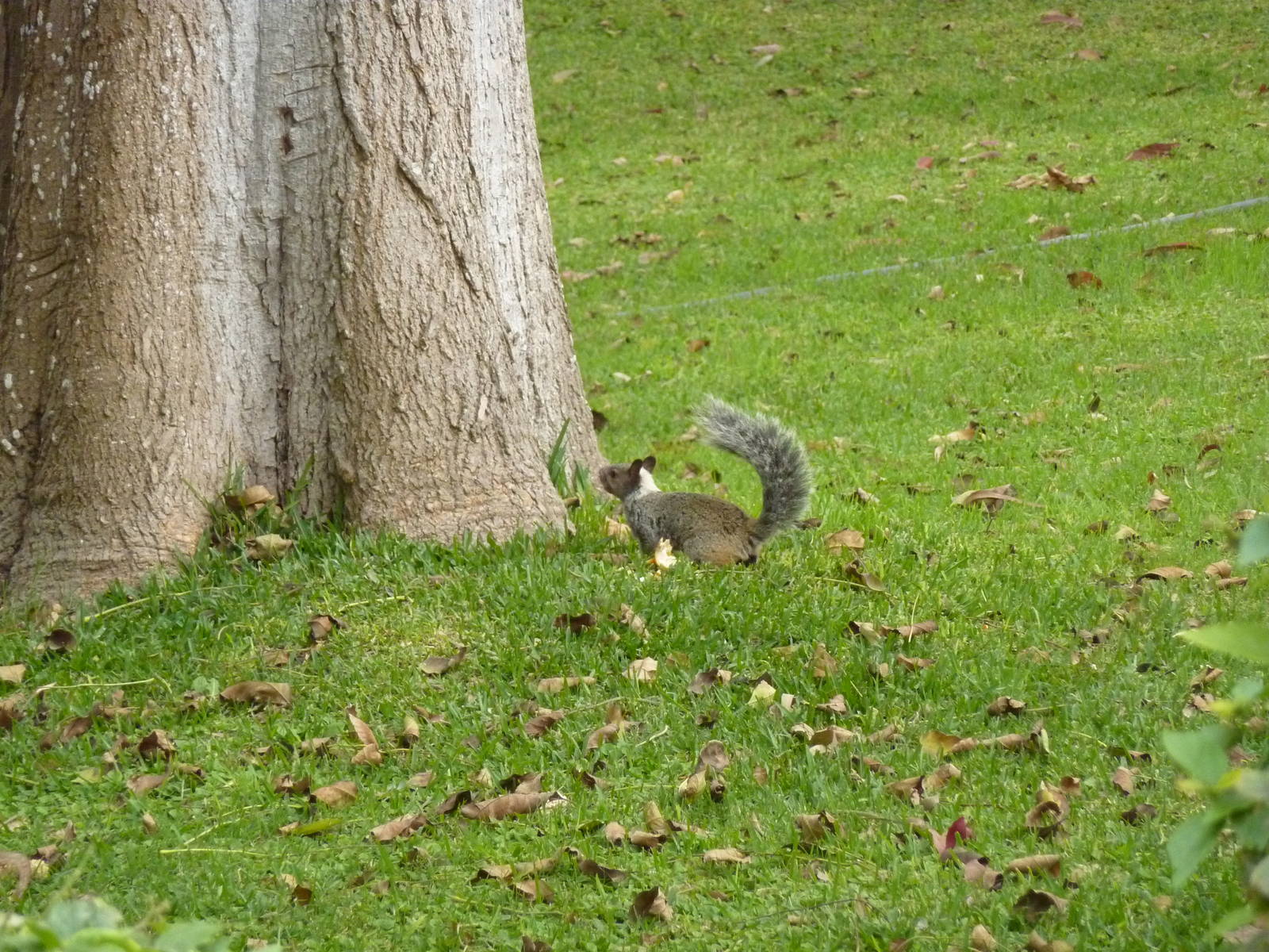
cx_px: 634
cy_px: 476
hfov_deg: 6.6
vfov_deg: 5.0
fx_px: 10998
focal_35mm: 300
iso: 500
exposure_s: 1/250
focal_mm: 49.2
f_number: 4.9
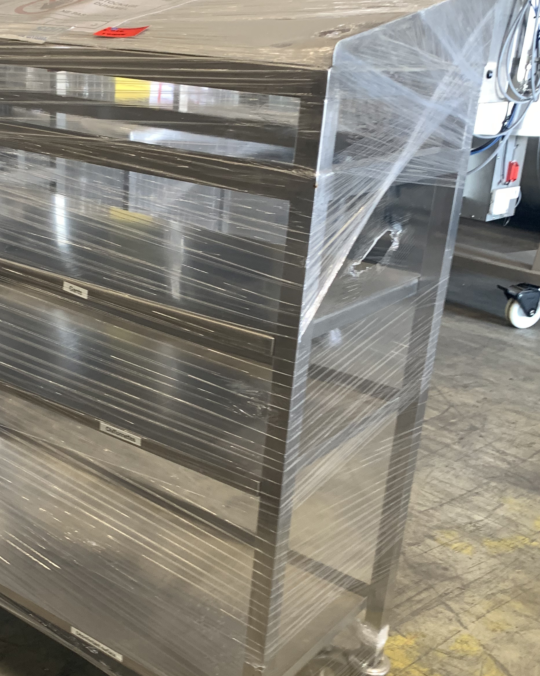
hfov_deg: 33.7
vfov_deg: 41.9
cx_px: 164
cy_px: 384
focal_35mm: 44
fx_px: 879
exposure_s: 1/60
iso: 125
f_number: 1.8
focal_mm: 4.25
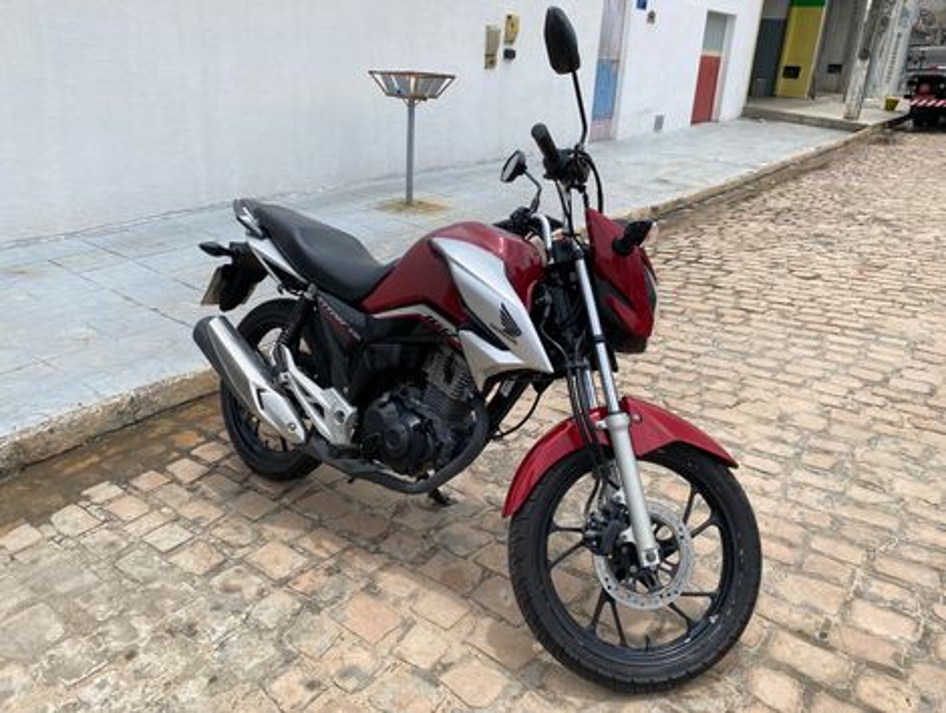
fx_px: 712
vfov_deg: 53.2
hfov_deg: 67.2
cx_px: 473
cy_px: 356
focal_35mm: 26
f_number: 1.8
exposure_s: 1/4115
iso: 32
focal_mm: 4.25
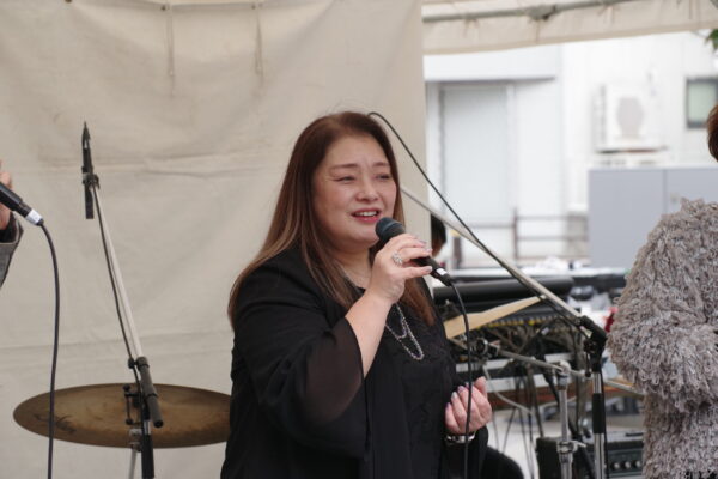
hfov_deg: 16.1
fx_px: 2543
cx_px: 359
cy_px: 240
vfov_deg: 10.8
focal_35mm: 128
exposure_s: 1/180
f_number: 5.6
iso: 560
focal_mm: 85
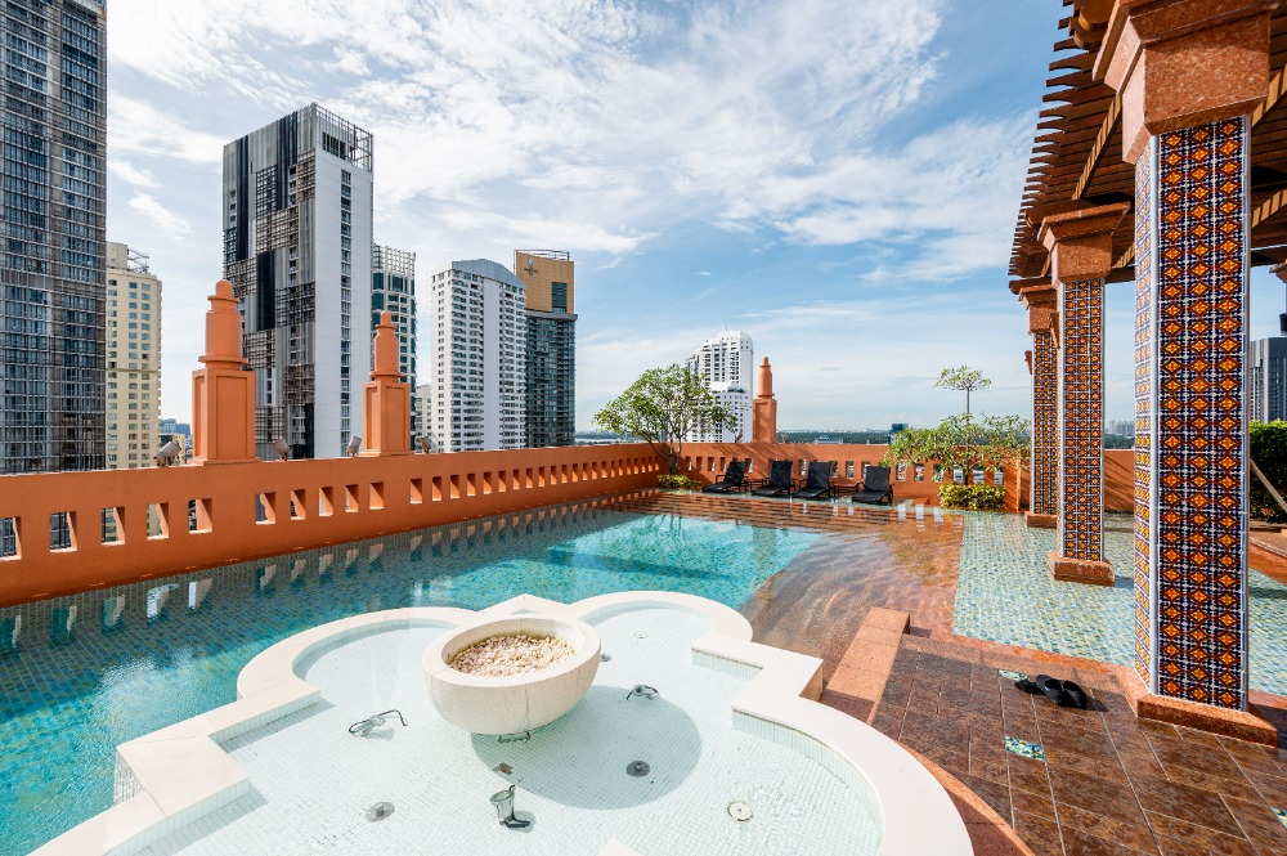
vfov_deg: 81.1
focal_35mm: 14
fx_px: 500
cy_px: 428
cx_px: 644
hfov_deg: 104.3
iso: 100
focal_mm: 14
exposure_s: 1/500
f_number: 8
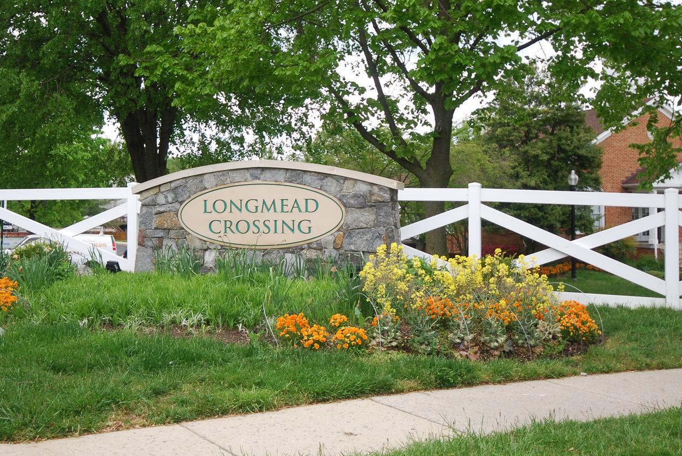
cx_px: 311
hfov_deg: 40.3
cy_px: 208
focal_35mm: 49
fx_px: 929
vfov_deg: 27.6
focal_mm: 20
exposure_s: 1/125
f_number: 5.6
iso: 180
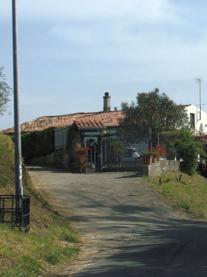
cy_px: 119
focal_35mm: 94
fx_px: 750
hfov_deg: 15.5
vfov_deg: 20.9
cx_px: 192
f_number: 9.3
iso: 80
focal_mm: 10.8
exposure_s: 1/250
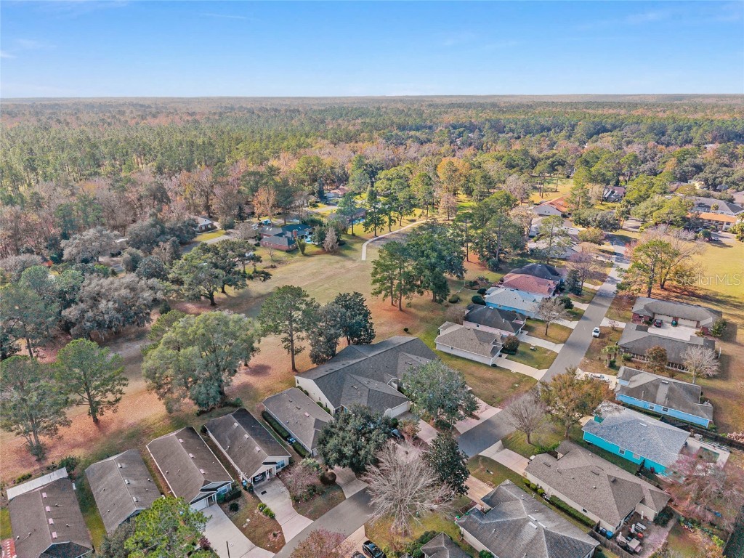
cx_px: 372
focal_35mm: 24
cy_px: 279
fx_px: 516
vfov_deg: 56.8
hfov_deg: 71.6
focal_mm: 8.67
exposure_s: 1/2500
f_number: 1.8
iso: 420
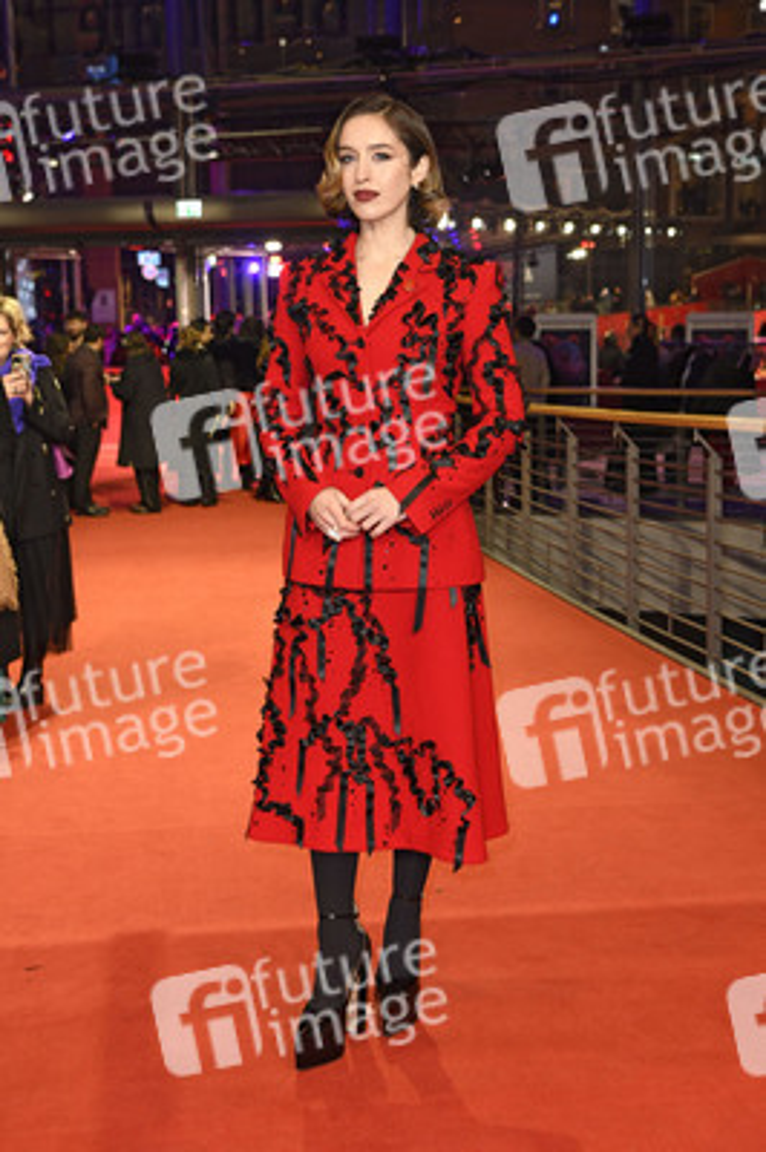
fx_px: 1535
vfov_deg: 41.1
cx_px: 383
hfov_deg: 28.0
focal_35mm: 48
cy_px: 576
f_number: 5
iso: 1250
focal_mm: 48
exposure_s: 1/125
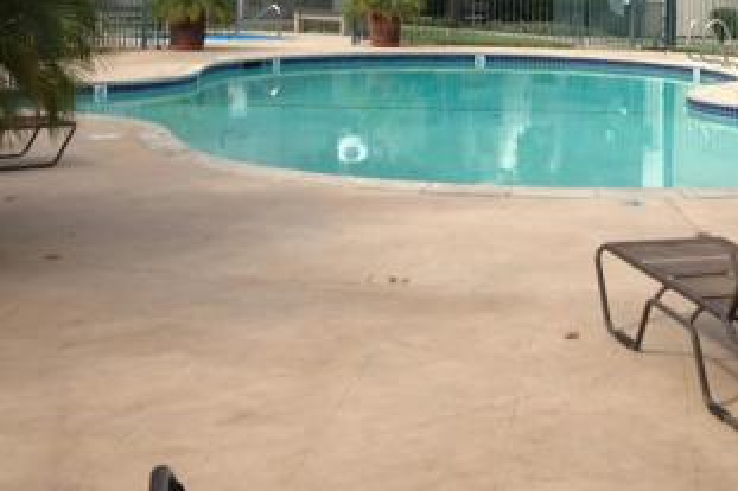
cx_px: 607
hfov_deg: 26.4
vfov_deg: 17.7
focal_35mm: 75
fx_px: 1537
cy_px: -2
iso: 50
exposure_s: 1/986
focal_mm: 4.28
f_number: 2.4
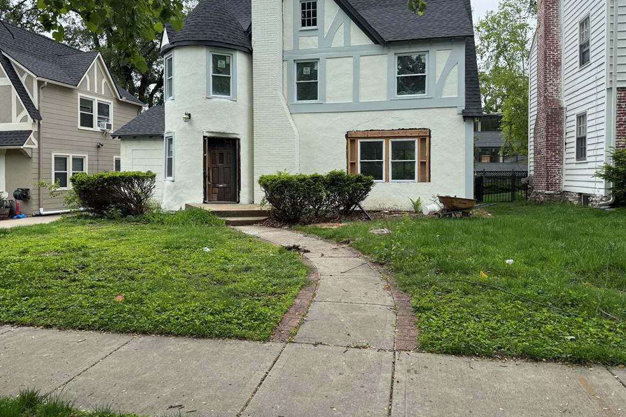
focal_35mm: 26
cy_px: 178
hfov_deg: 69.4
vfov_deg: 49.4
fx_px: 452
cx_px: 301
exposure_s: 1/1949
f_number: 1.78
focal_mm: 6.76
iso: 100
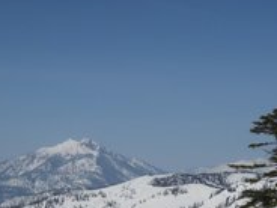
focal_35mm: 98
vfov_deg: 15.0
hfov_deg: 20.0
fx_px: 784
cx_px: 93
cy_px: 163
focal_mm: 8.1
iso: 160
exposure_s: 1/1250
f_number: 8
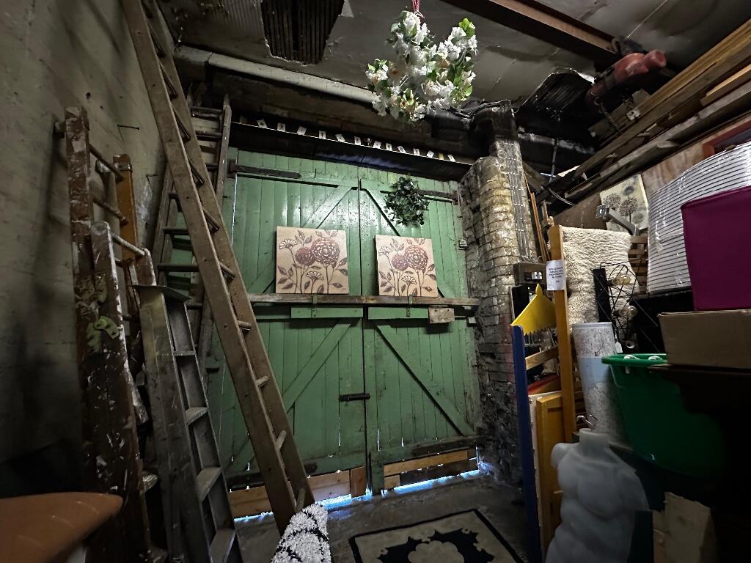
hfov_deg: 102.1
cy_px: 282
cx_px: 376
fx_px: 304
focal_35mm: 14
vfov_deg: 85.7
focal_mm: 2.22
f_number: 2.2
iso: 800
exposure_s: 1/34
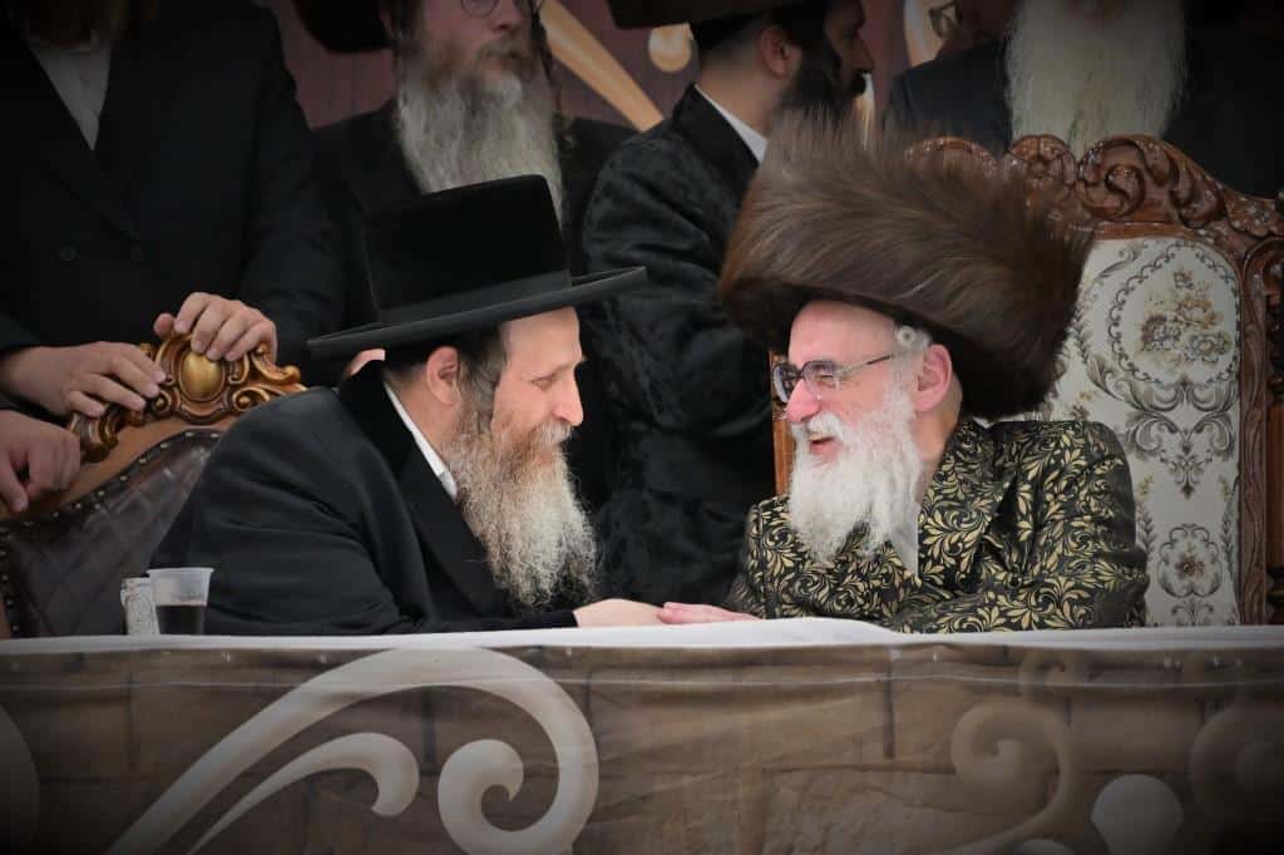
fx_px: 10696
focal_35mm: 300
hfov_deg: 6.9
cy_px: 428
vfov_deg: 4.6
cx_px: 642
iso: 800
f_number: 2.8
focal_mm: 200
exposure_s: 1/200
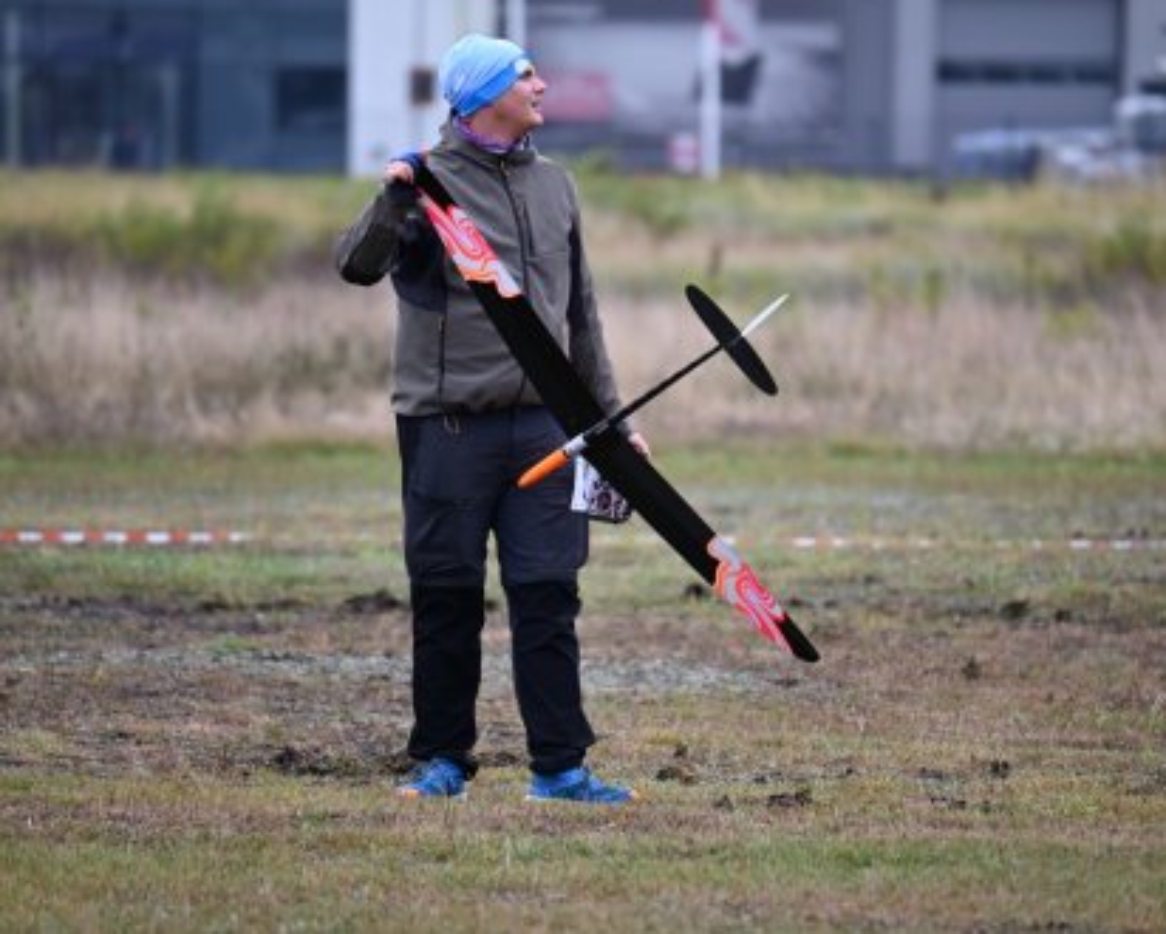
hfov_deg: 4.3
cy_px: 467
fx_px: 15640
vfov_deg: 3.4
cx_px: 658
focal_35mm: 453
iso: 1250
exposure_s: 1/400
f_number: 6.3
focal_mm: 400
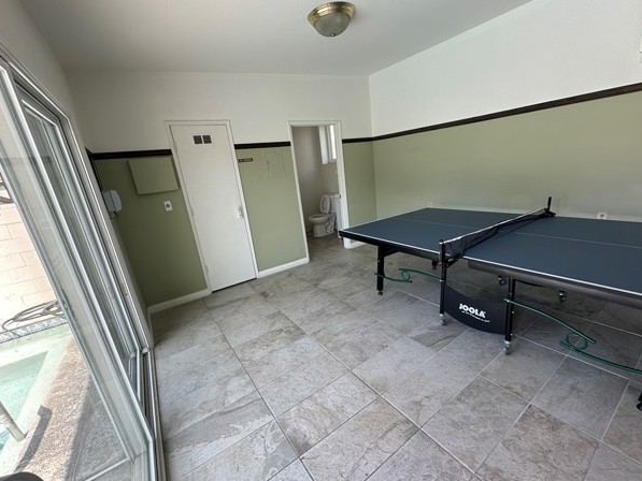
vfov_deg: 81.7
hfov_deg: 98.1
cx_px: 328
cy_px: 249
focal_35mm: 15
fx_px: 278
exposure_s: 1/99
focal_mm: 2.22
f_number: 2.2
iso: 40
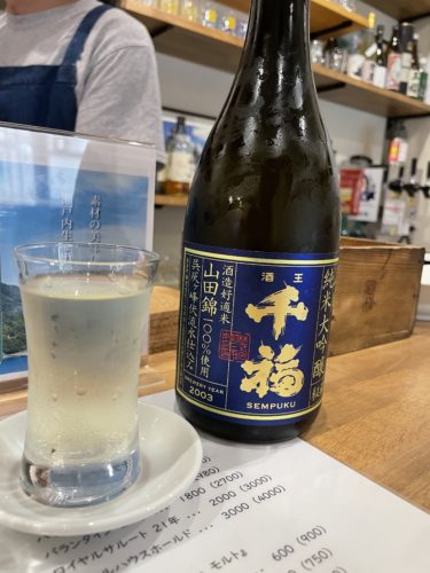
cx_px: 215
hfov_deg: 53.1
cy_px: 286
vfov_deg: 67.3
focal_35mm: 26
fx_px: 431
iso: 200
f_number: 1.6
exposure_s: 1/60
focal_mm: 4.2
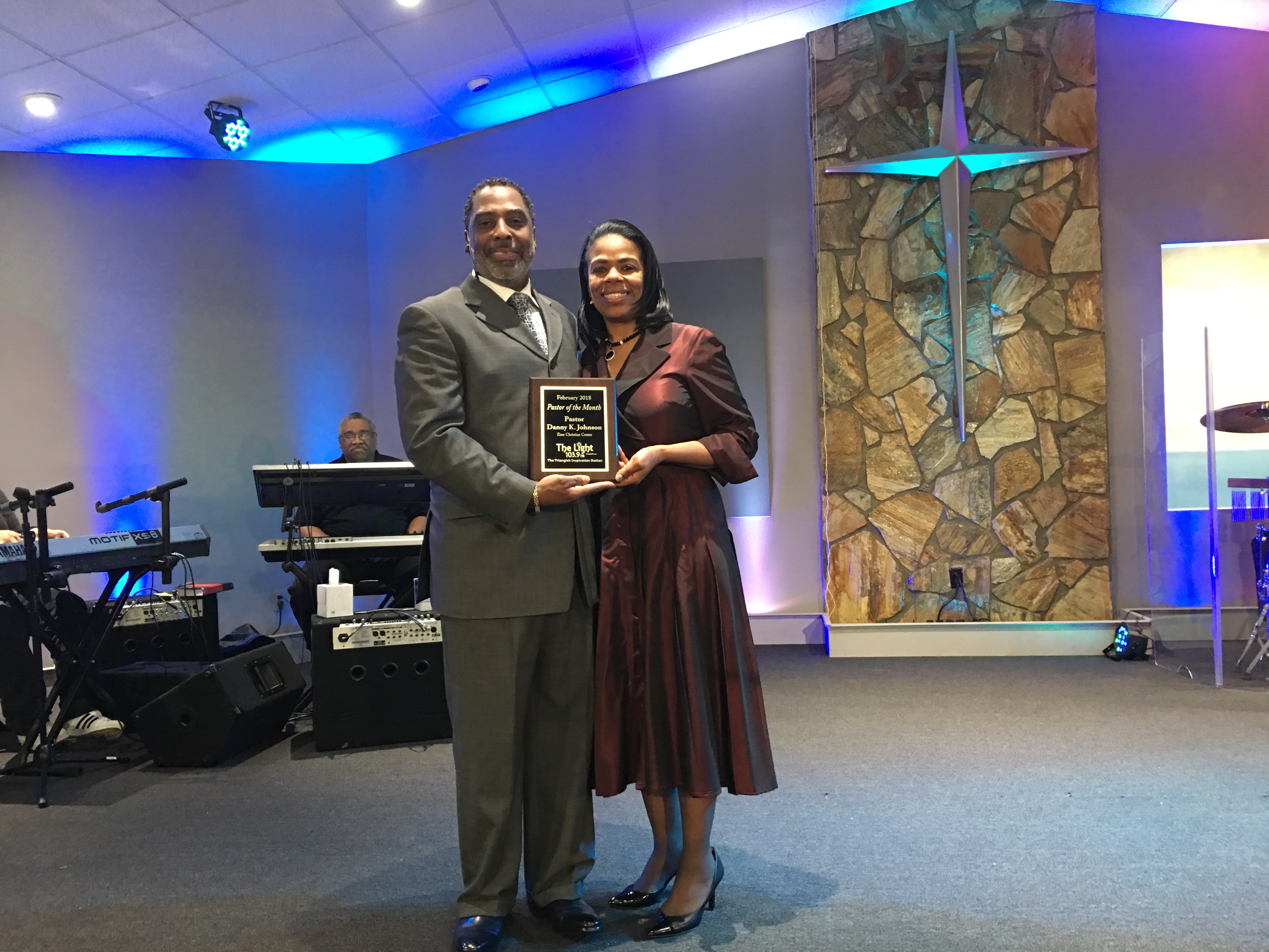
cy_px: 476
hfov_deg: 61.7
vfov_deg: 48.2
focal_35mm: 29
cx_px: 634
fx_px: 1063
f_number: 2.2
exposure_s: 1/4
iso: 50
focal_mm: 4.15
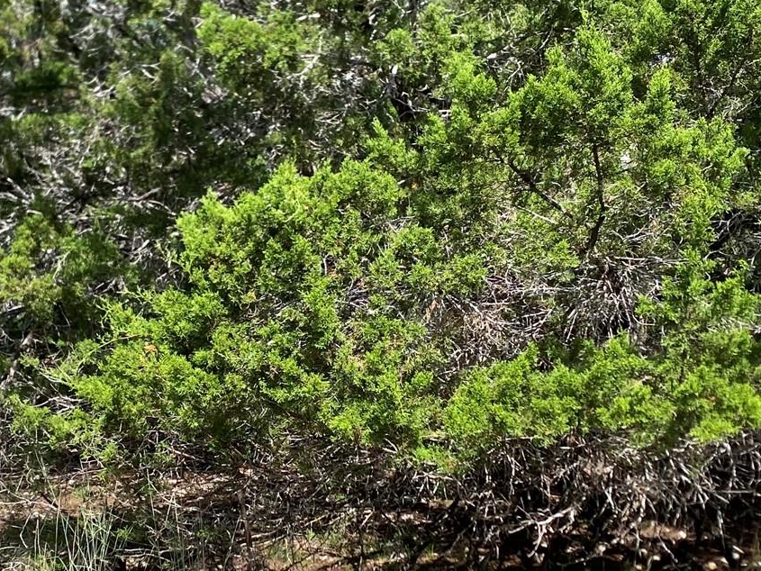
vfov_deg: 23.2
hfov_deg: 30.2
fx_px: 1385
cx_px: 193
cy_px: 348
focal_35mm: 63
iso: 32
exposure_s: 1/1287
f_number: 1.8
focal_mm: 4.25
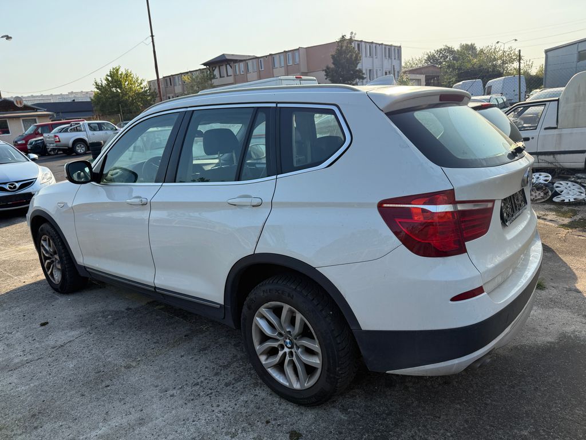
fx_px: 406
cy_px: 220
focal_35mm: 24
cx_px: 293
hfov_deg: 71.6
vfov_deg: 56.8
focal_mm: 6.76
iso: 100
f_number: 1.78
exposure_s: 1/2907
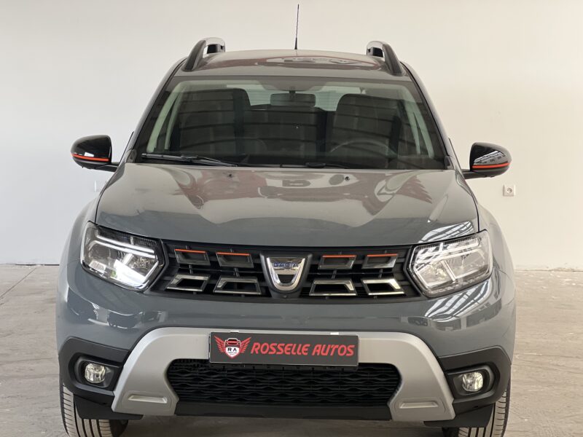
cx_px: 292
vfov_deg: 19.1
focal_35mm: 77
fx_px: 1297
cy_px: 218
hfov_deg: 25.3
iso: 200
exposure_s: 1/40
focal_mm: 9
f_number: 2.8
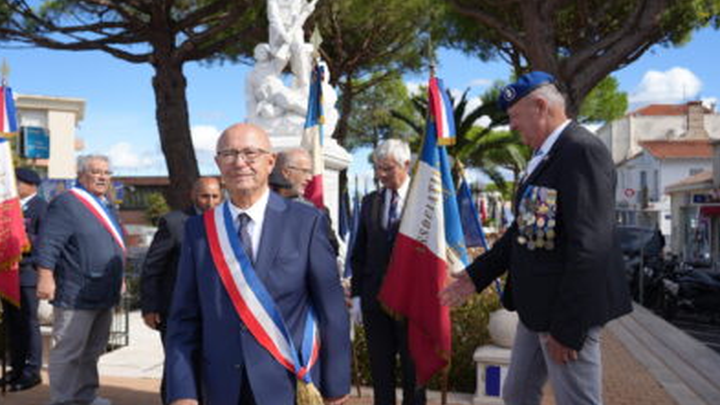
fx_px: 611
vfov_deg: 36.7
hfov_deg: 61.0
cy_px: 213
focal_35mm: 32
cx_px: 357
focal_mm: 30
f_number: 4.5
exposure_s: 1/640
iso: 100
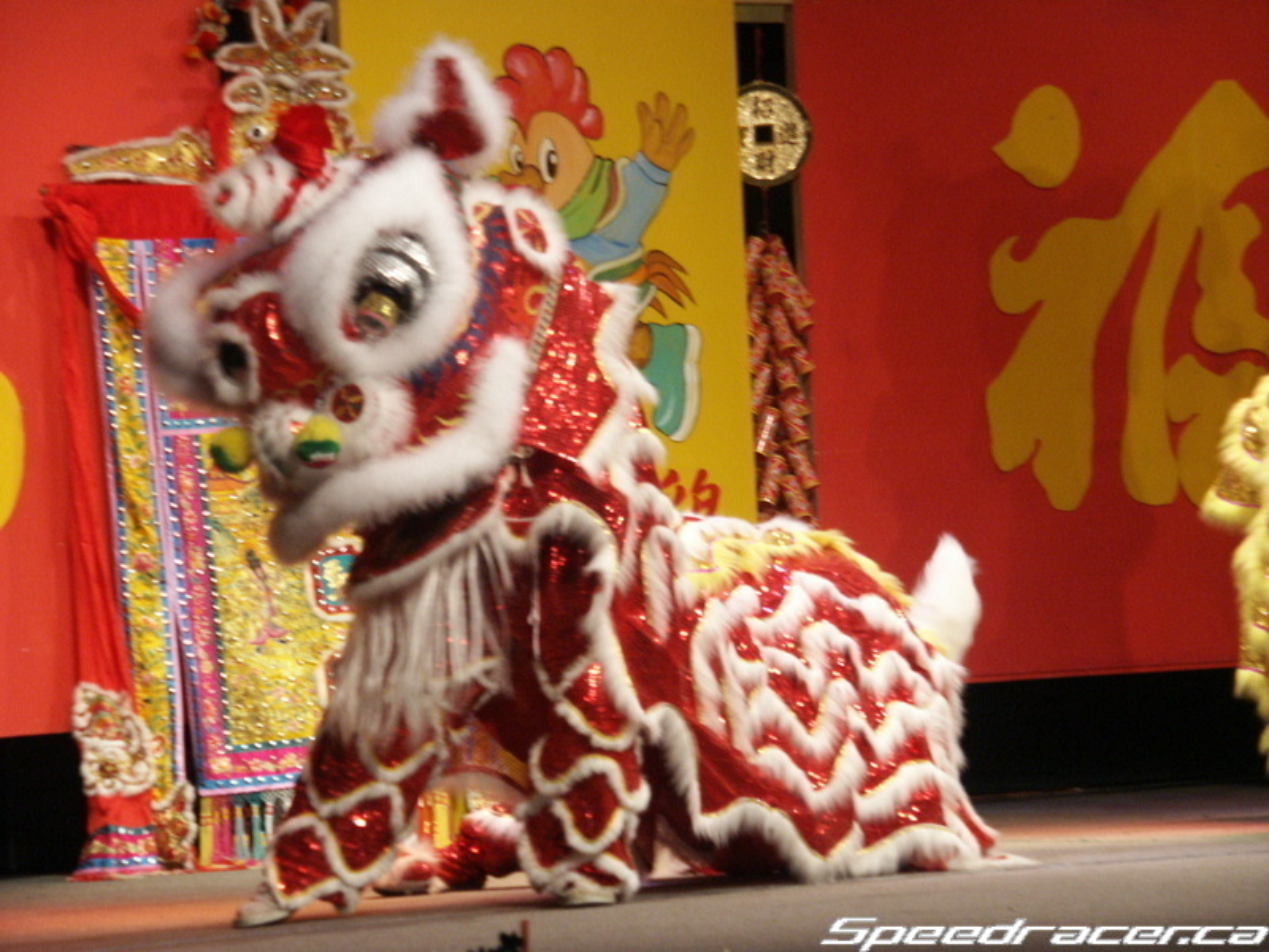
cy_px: 476
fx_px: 6269
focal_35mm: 171
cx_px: 634
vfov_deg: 8.7
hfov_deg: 11.6
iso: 200
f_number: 3.5
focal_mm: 43.18
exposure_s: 1/45
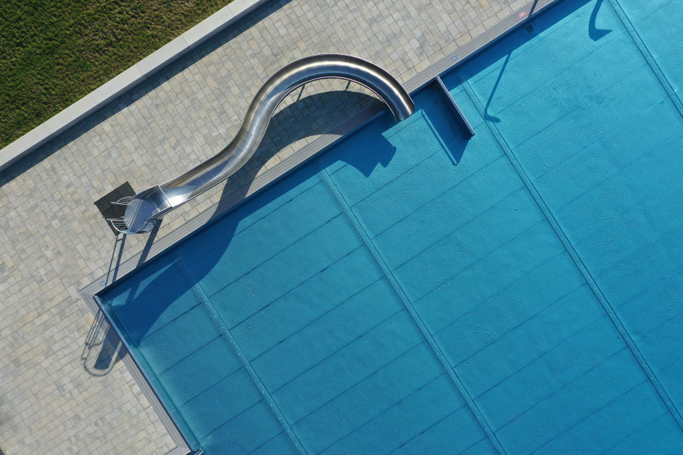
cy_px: 228
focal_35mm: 28
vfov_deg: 46.4
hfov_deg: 65.5
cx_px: 342
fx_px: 531
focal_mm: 10.26
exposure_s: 1/120
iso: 200
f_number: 4
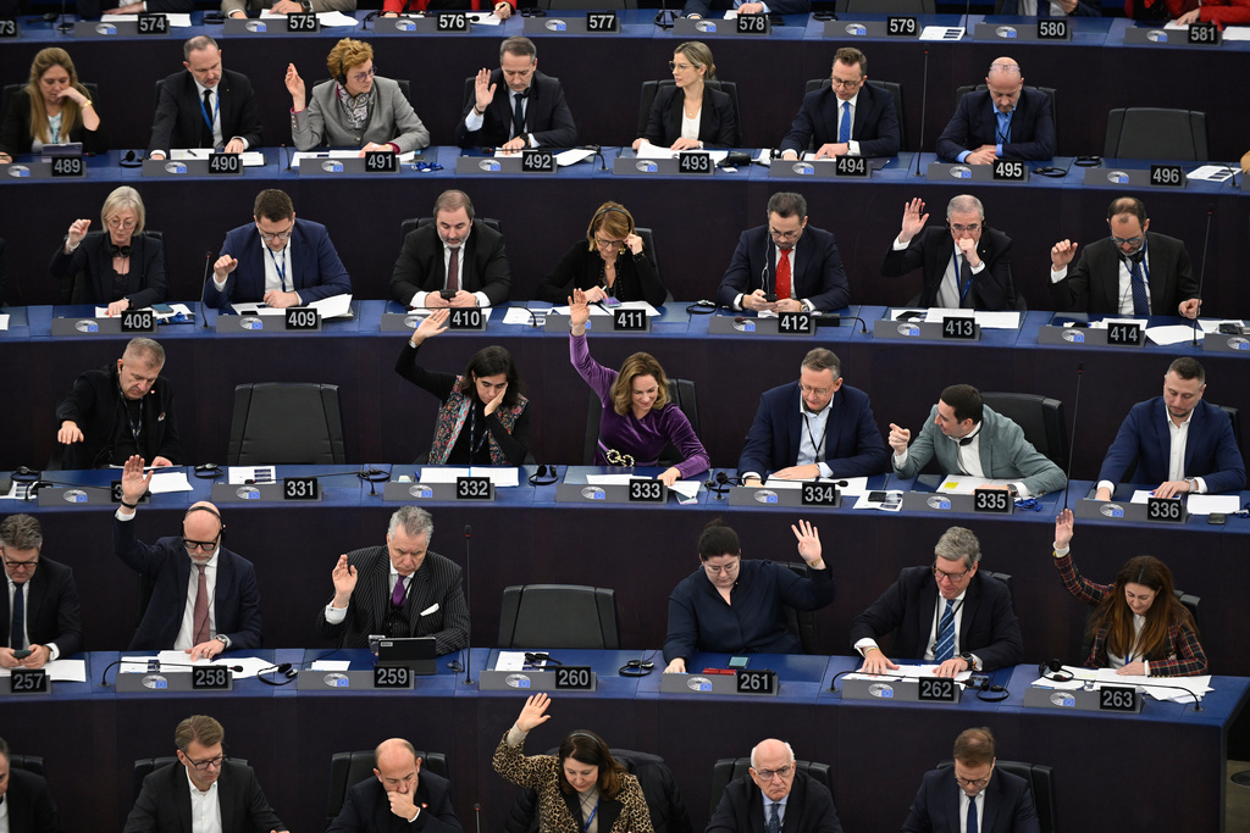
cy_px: 416
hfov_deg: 10.3
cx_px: 625
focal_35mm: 200
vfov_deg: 6.9
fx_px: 6945
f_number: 3.2
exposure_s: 1/250
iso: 1600
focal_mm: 200
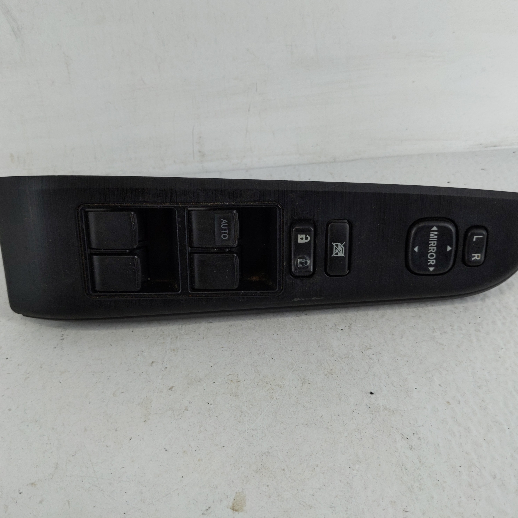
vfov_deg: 54.0
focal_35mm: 30
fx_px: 508
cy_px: 255
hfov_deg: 54.0
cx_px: 250
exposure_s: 1/120
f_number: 1.73
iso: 55
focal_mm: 4.38
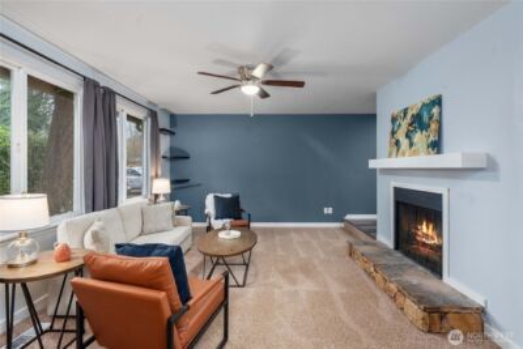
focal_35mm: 17
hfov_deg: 93.3
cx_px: 262
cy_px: 174
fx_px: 247
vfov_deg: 70.5
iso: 1000
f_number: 7.1
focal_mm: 17
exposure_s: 1/3
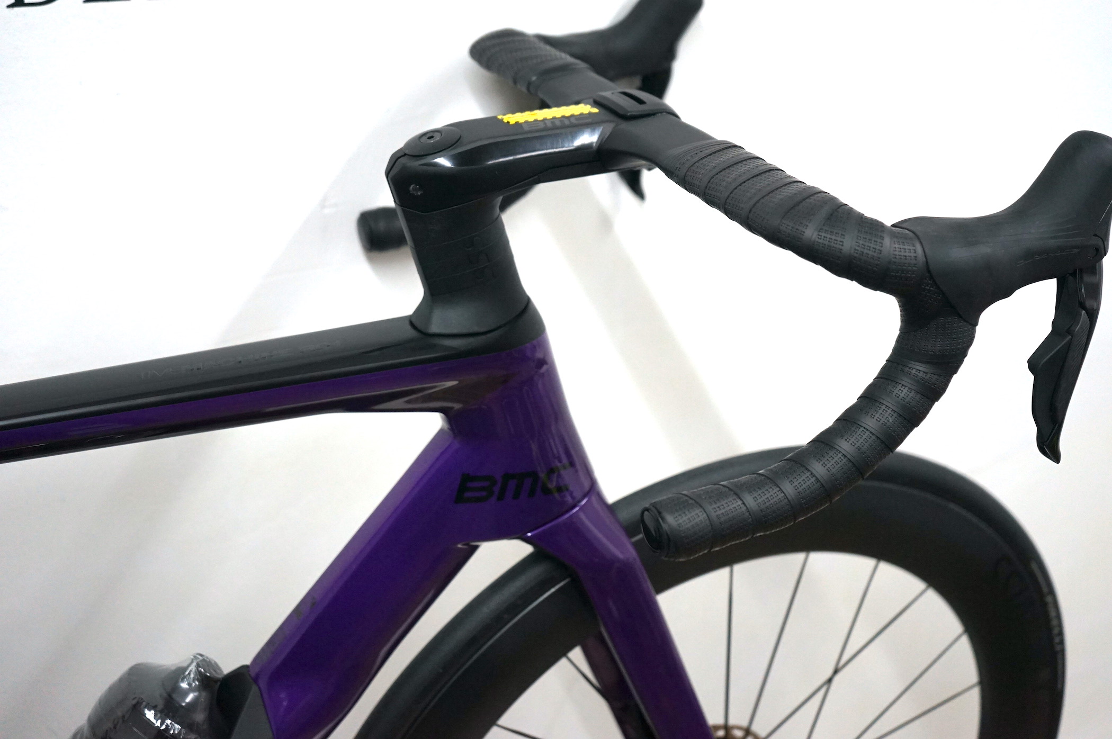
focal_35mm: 44
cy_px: 370
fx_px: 1358
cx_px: 556
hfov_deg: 44.5
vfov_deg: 30.5
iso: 2000
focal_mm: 44
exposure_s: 1/160
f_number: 4.5
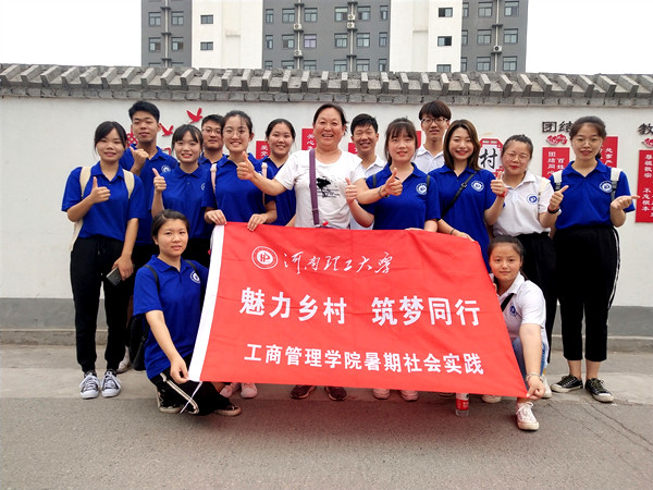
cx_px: 326
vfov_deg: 46.8
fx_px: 566
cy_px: 245
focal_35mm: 30
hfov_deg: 60.0
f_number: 1.8
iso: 85
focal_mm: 3.95
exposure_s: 1/264
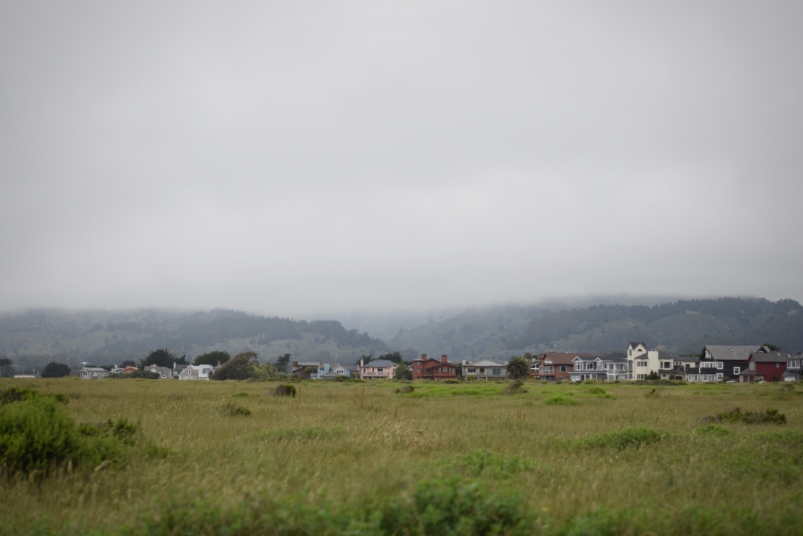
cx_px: 402
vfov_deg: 18.2
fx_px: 1673
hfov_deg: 27.0
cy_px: 268
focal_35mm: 75
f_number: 1.8
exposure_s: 1/4000
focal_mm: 50
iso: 100
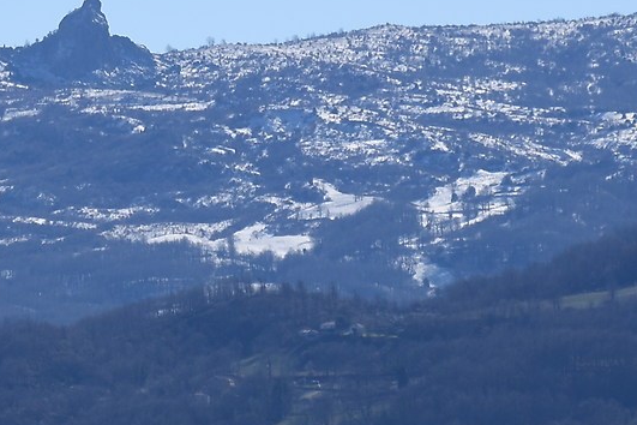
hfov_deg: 2.9
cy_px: 241
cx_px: 112
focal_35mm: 711
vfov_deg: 1.9
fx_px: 12584
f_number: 5.6
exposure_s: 1/800
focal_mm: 105
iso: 100
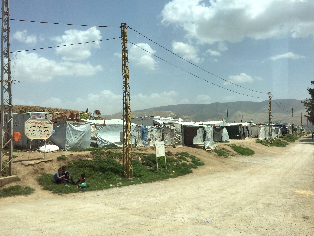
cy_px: 118
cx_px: 157
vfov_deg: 48.2
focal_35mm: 29
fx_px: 263
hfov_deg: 61.7
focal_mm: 4.15
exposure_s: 1/2564
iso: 32
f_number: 2.2
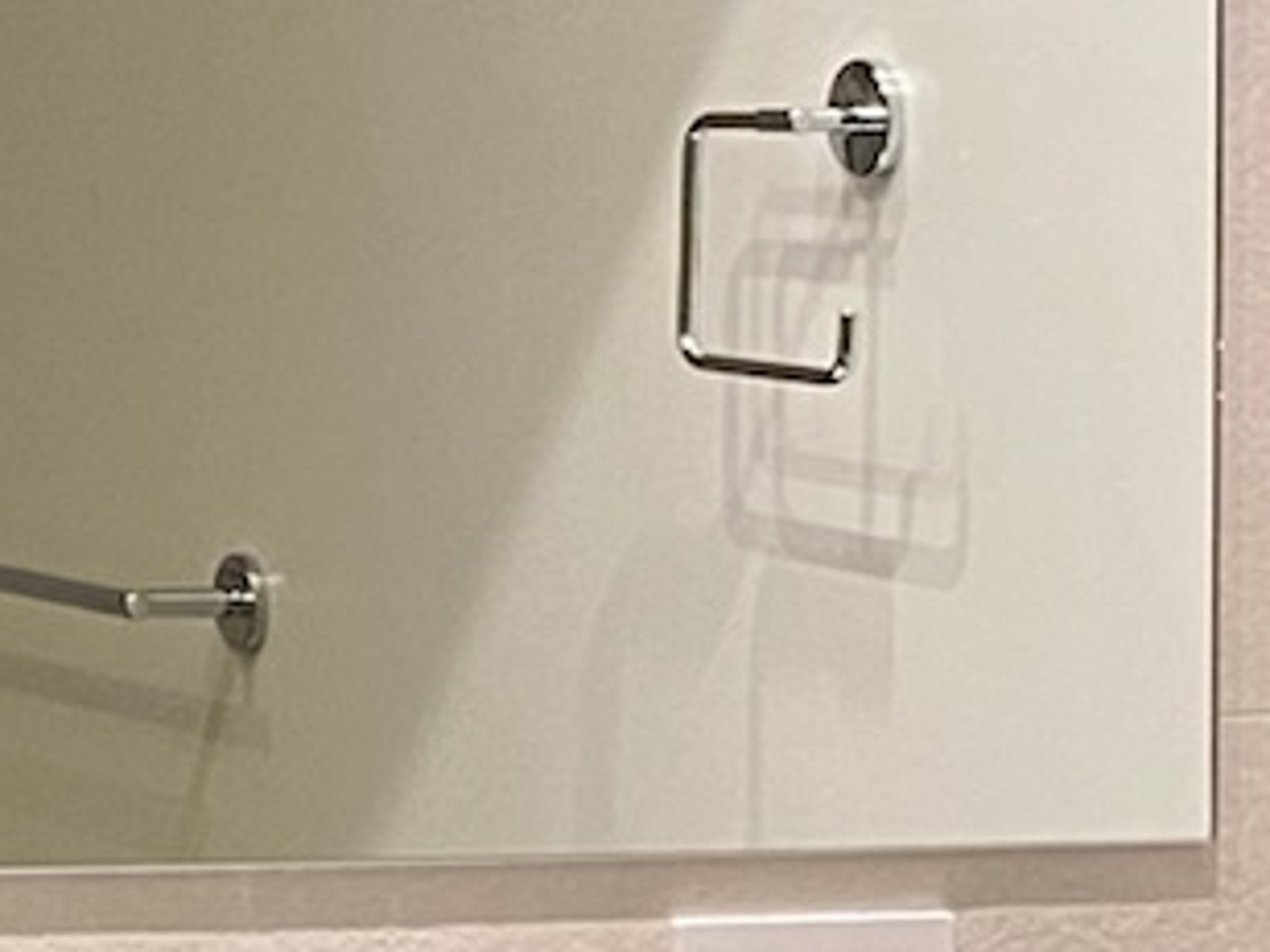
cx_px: -1501
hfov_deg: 10.3
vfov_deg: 8.6
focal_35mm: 173
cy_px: 239
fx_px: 6347
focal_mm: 4.25
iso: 125
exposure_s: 1/60
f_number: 1.8
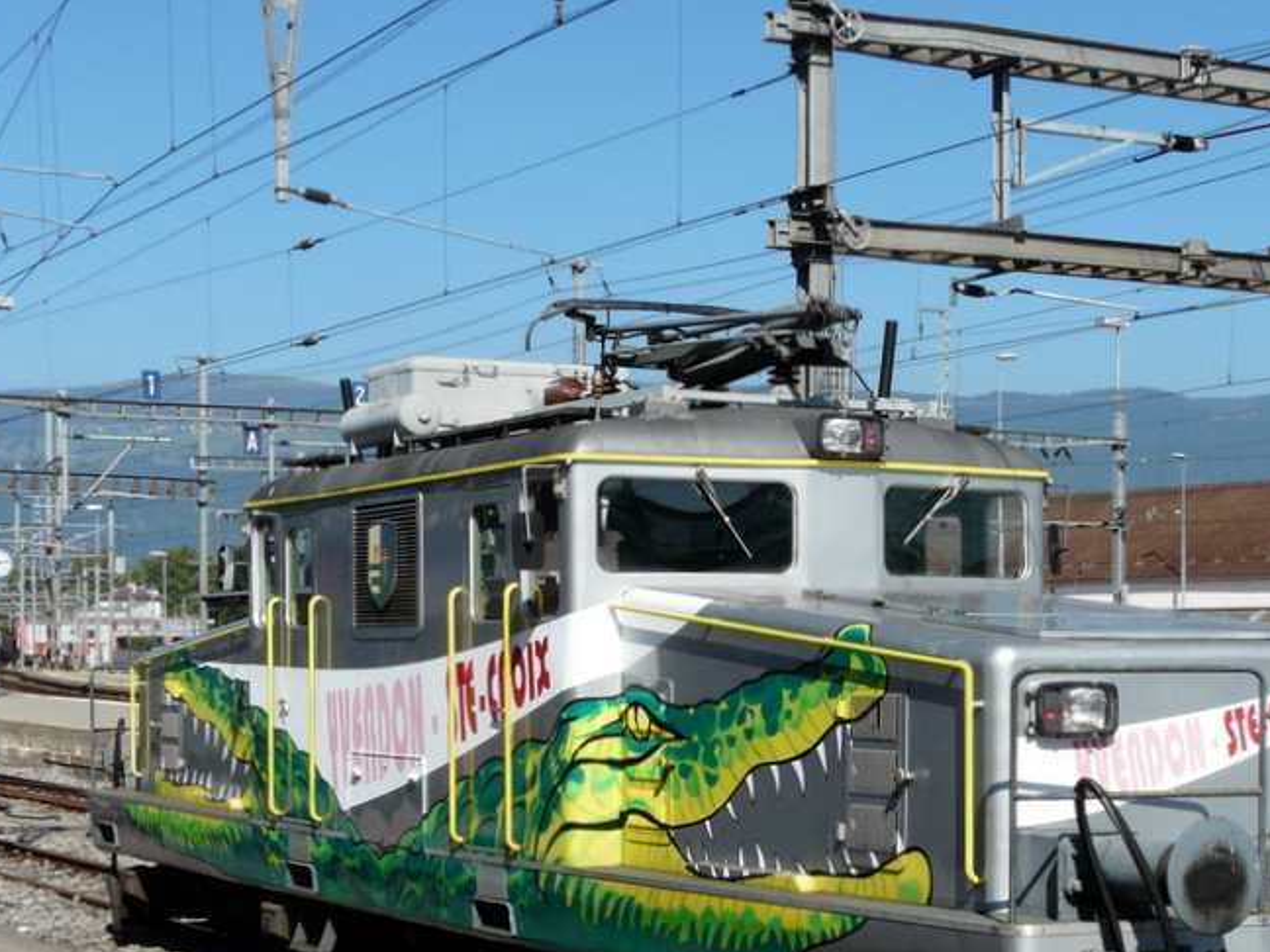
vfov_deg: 20.6
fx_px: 2605
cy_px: 701
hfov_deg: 27.2
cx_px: 862
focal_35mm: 71
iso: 100
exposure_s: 1/500
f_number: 6.3
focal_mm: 7.5
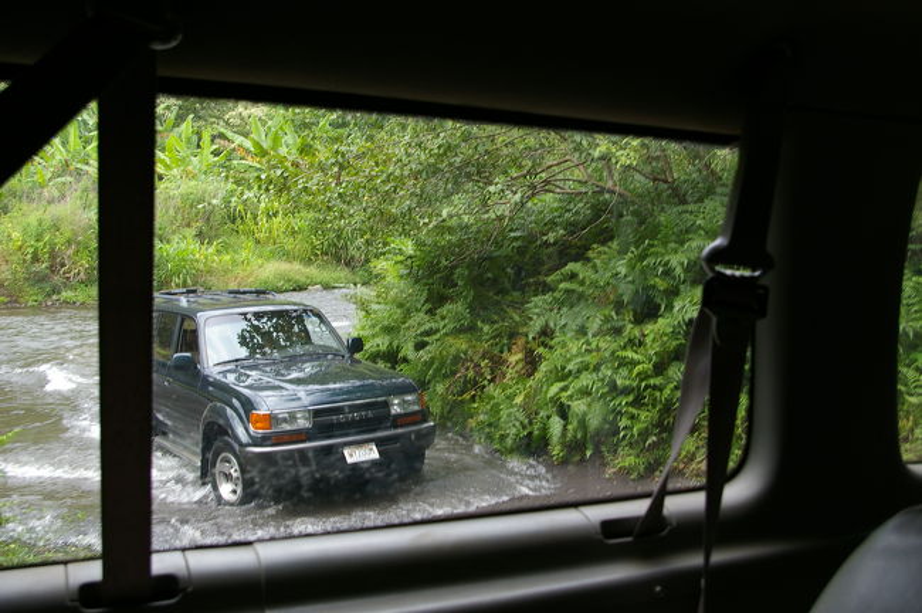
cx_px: 461
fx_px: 921
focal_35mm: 36
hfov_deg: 53.2
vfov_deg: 36.8
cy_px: 306
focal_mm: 24
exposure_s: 1/90
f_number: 5.6
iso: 200
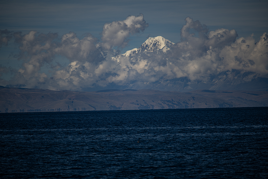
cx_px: 134
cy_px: 90
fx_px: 2233
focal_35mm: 300
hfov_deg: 6.9
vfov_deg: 4.6
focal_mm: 300
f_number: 5.6
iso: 110
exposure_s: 1/320
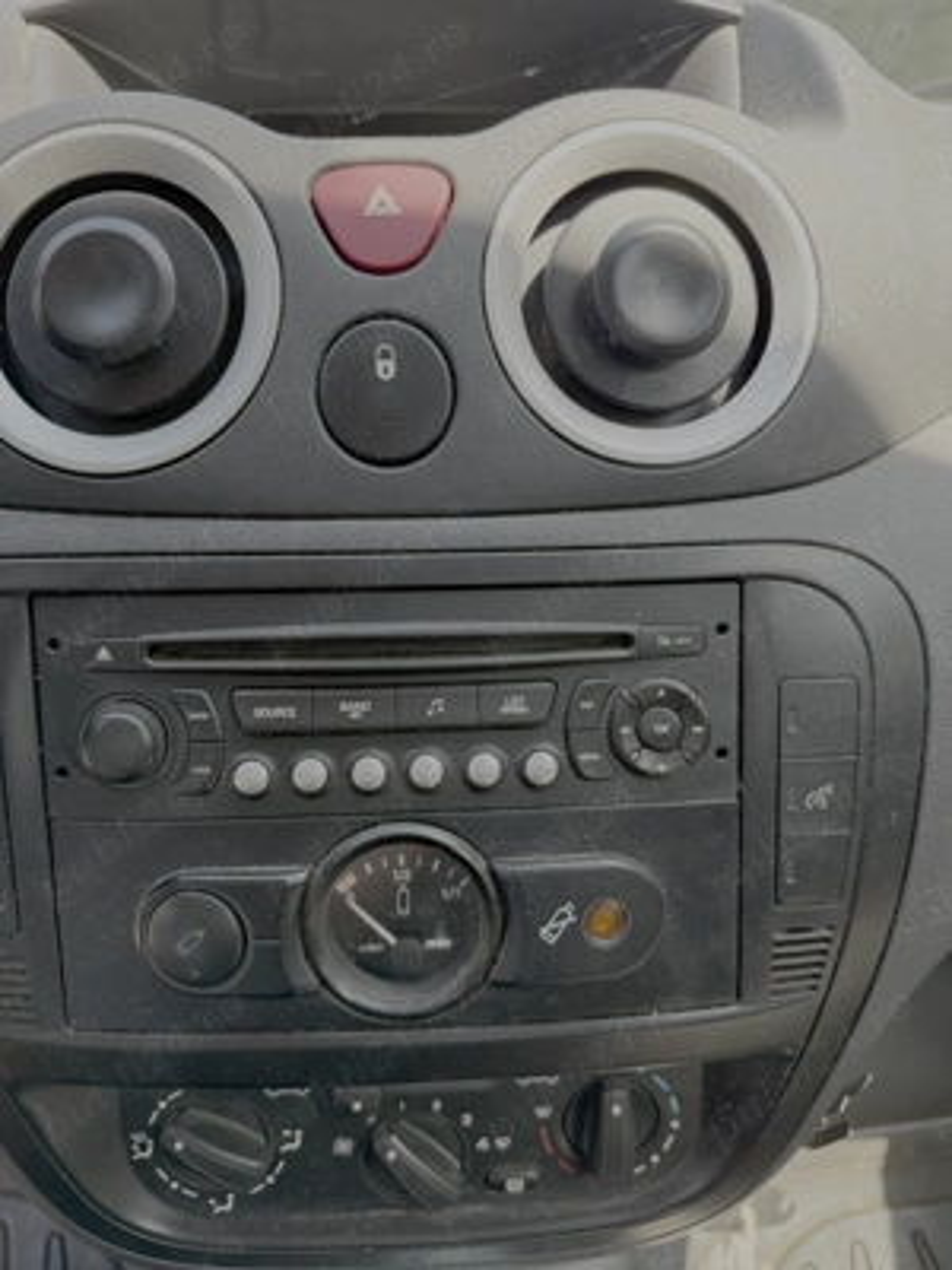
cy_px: 635
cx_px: 476
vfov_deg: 71.6
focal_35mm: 24
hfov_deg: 56.8
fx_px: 880
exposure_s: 1/231
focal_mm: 6.76
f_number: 1.78
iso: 200
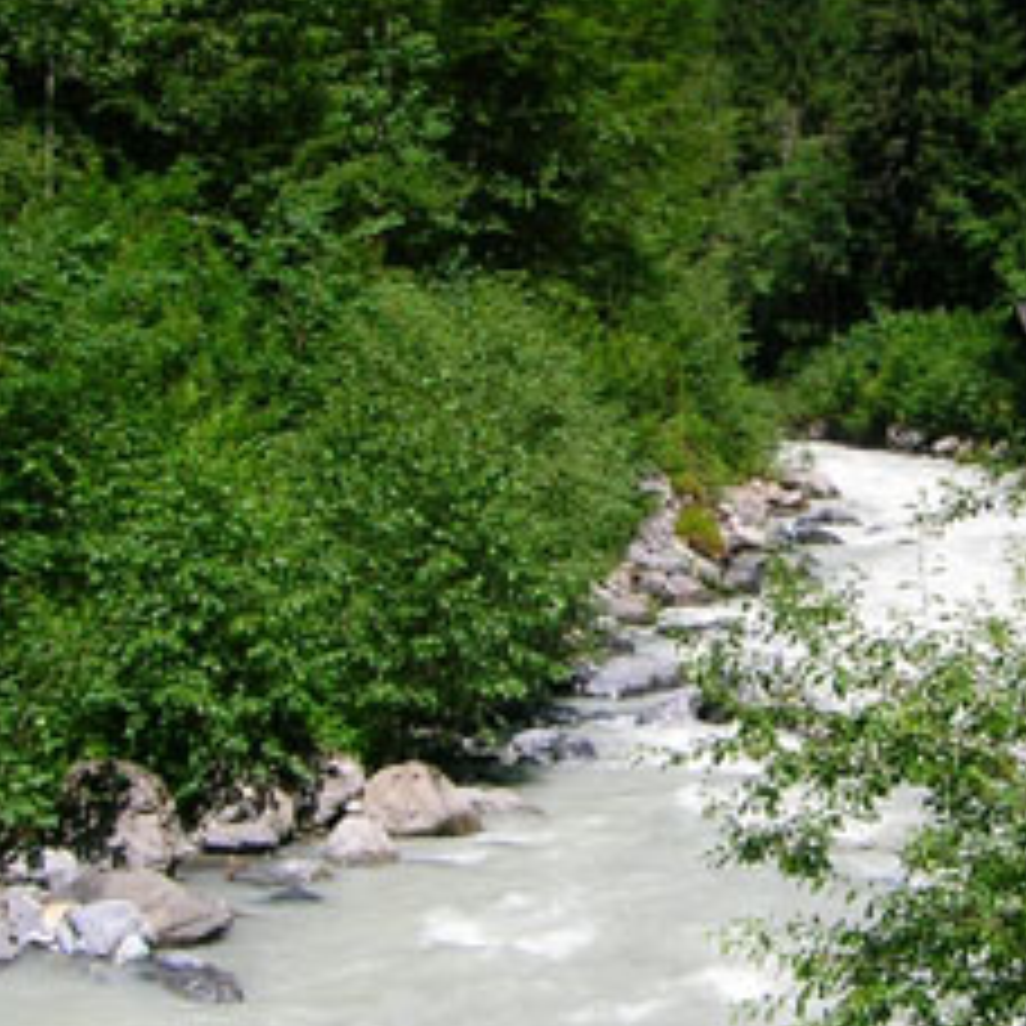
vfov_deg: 21.9
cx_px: 814
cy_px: 432
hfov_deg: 21.7
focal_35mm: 79
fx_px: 2649
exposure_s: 1/351
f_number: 4.9
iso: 50
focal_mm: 5.7
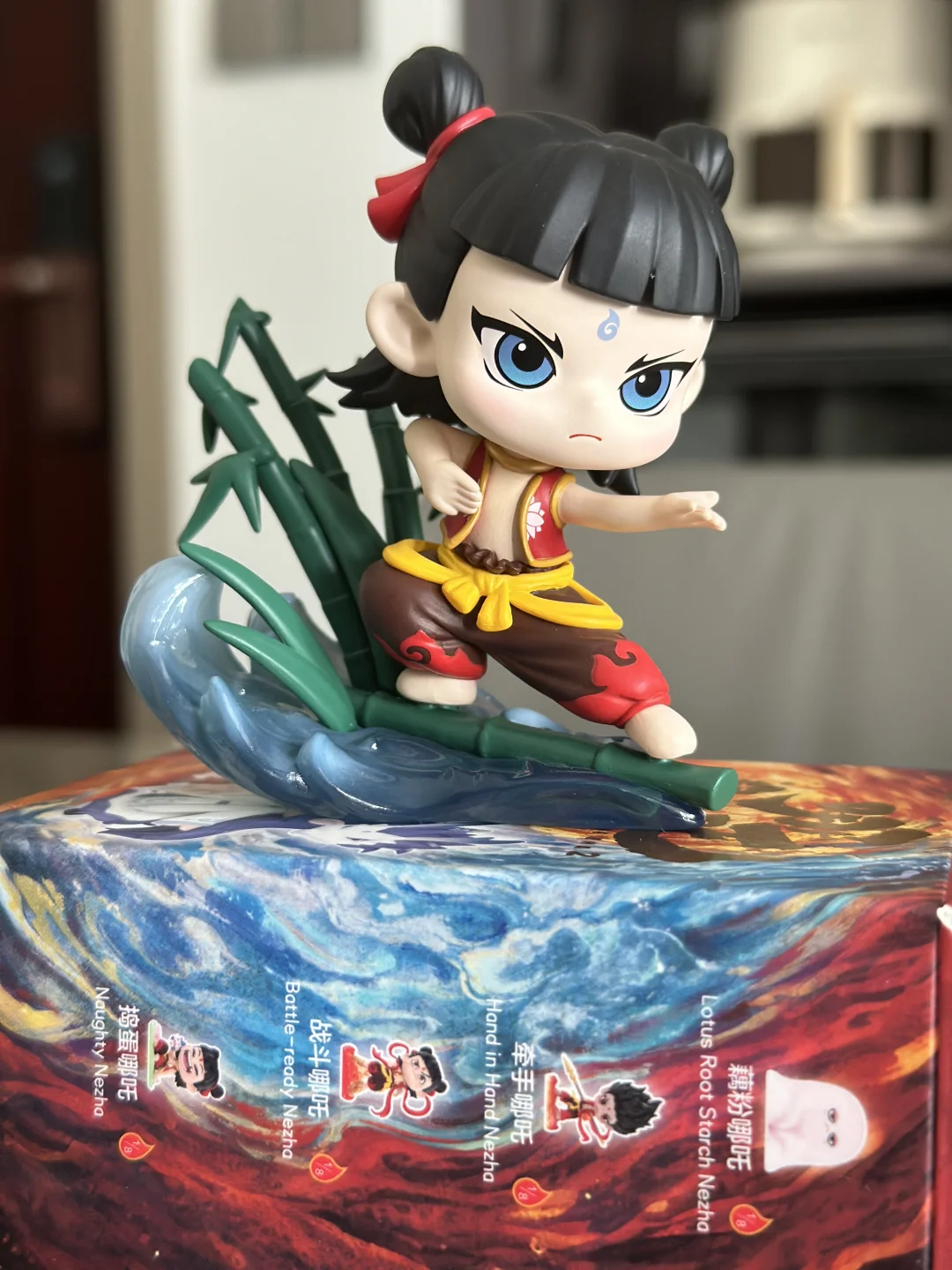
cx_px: 476
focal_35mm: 48
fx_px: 1760
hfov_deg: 30.3
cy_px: 635
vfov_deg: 39.7
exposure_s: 1/60
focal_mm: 6.86
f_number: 1.78
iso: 200
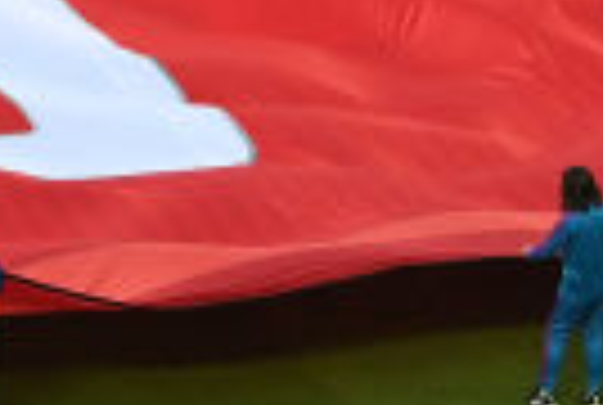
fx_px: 15360
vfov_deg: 1.5
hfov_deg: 2.2
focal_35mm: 915
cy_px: -997
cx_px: -742
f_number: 2.8
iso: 800
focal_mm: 120
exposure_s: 1/2000
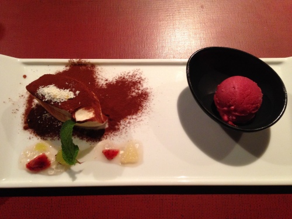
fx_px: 278
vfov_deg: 42.9
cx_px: 146
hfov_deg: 55.4
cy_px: 110
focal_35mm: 33
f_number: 2.4
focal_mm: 4.12
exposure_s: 1/20
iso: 250
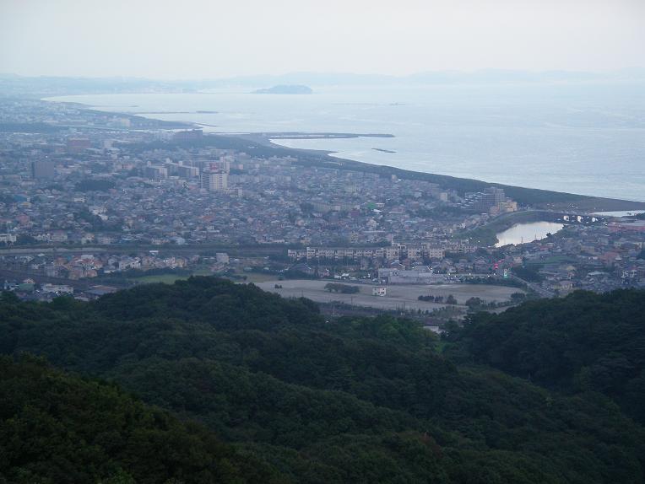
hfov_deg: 20.0
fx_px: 1827
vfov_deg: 15.1
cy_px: 242
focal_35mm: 98
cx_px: 322
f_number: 3.8
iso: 200
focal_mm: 20.4
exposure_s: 1/60
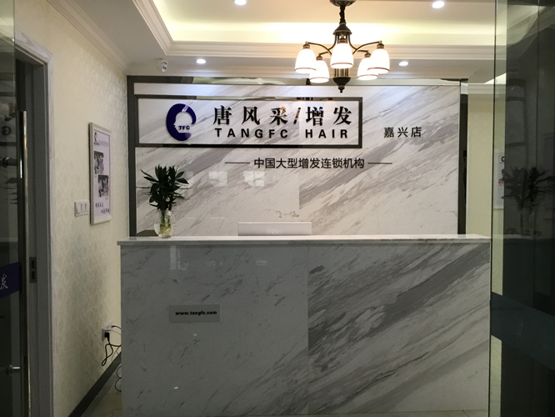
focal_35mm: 31
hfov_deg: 58.3
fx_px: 497
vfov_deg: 45.5
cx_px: 278
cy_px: 208
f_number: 2.4
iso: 50
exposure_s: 1/33
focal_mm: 3.3
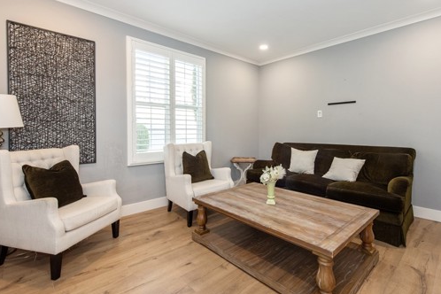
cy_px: 132
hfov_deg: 89.9
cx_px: 236
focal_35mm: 18
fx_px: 220
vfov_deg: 67.2
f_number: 5
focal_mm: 14
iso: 800
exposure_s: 1/100
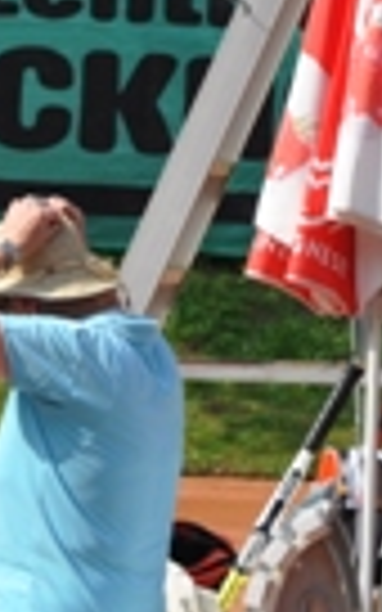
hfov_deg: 2.5
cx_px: 112
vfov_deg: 4.0
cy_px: 274
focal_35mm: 528
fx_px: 8790
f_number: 9
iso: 200
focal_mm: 105
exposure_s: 1/400
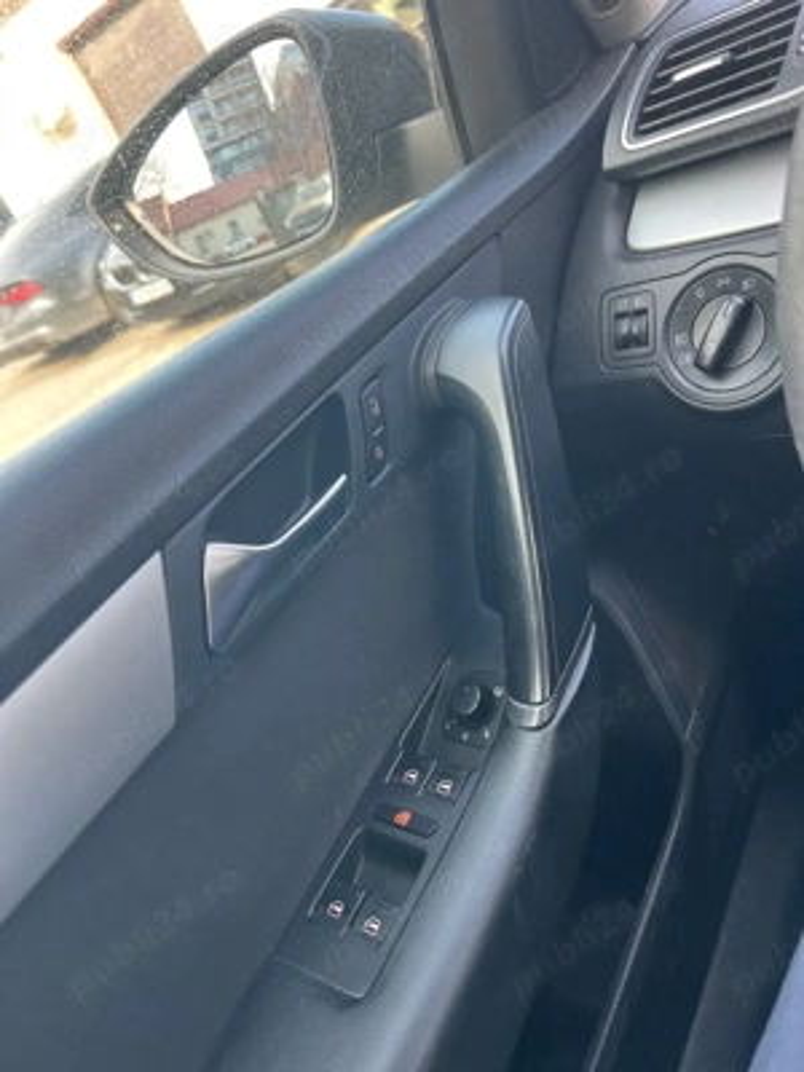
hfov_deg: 53.1
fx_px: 805
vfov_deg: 67.3
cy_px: 536
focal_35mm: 26
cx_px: 402
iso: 80
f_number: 1.5
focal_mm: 5.7
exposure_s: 1/121
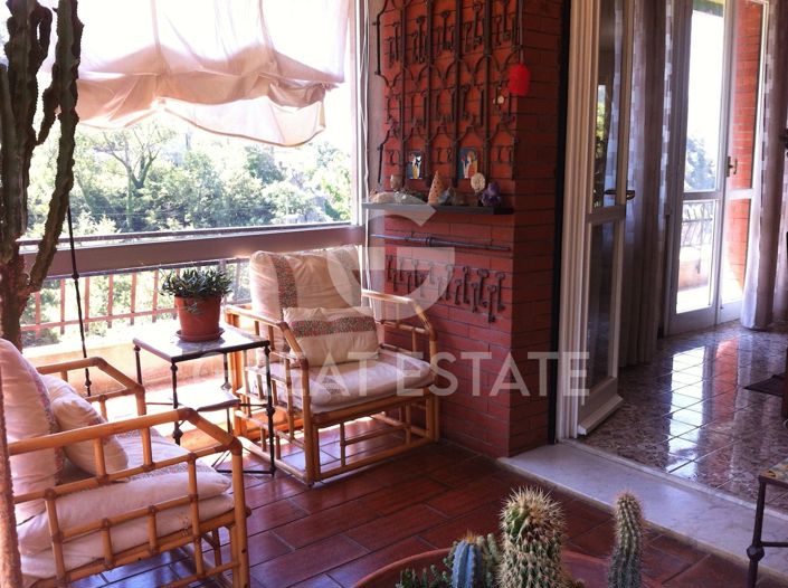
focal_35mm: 35
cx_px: 394
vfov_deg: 40.6
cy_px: 294
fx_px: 795
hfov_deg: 52.7
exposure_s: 1/120
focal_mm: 3.85
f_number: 2.8
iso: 125
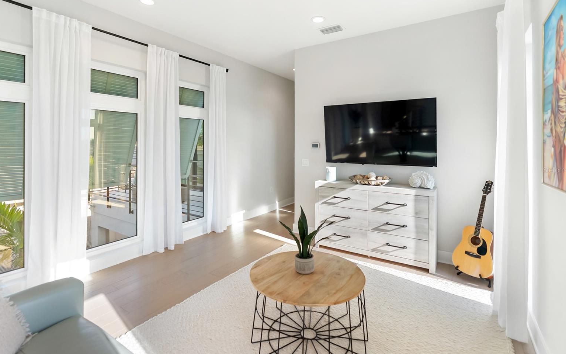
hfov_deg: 94.4
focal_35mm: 17
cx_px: 281
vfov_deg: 68.0
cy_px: 170
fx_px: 262
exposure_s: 1/400
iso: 160
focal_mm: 16
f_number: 2.8
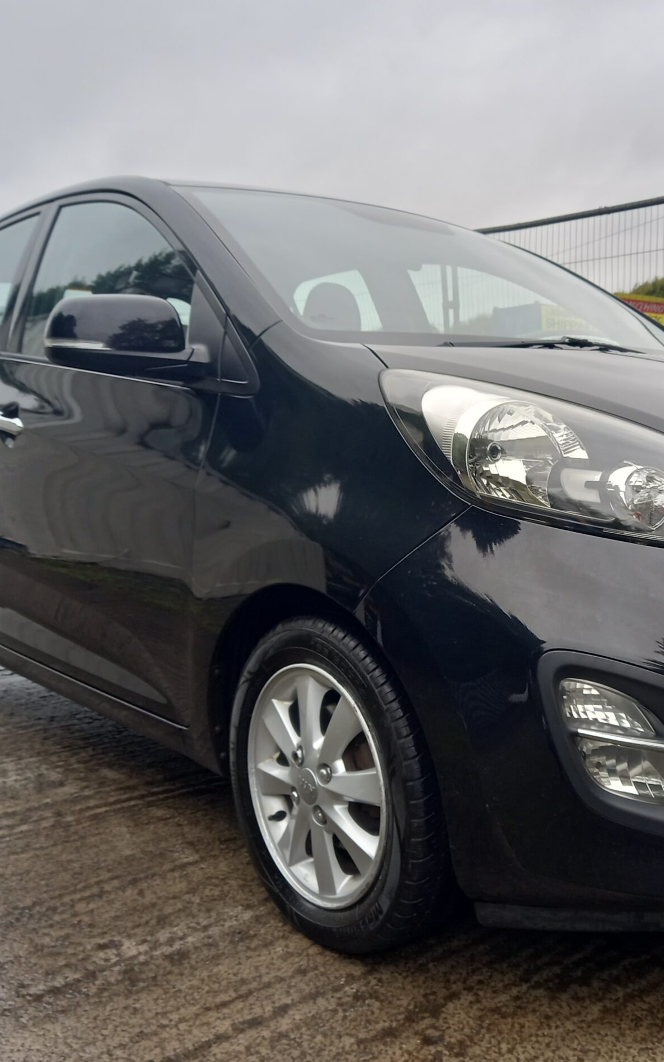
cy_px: 526
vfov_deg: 54.0
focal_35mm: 36
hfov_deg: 34.6
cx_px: 503
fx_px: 1042
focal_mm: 4.6
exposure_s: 1/60
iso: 64
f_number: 2
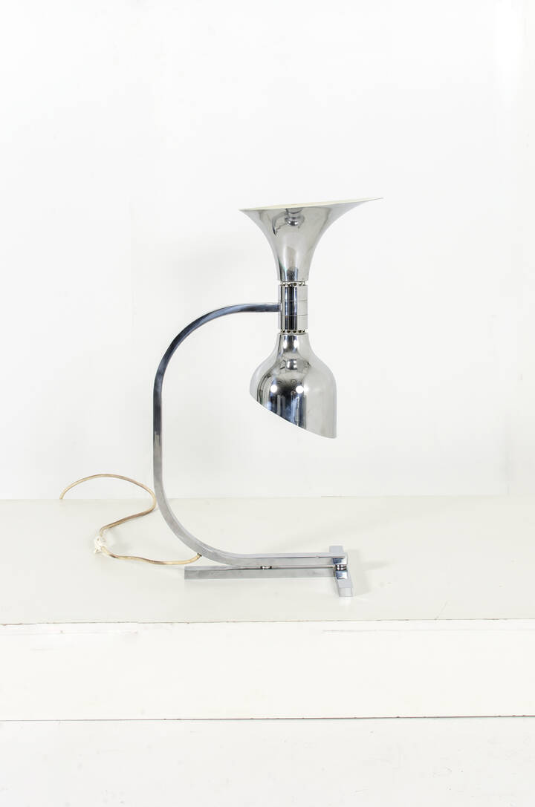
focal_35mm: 52
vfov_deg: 37.9
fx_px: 1175
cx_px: 268
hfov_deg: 25.6
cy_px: 404
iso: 100
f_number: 16
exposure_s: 1/160
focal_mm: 35
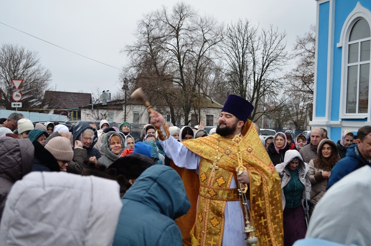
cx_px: 186
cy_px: 123
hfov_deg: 37.9
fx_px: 540
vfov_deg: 25.6
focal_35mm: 52
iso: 400
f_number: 5
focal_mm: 35
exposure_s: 1/100
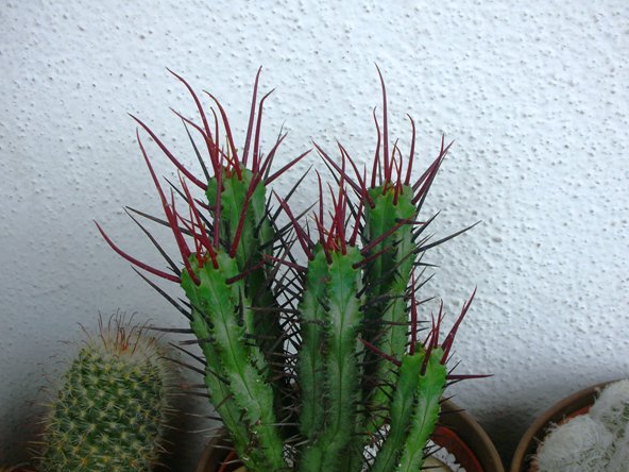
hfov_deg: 29.4
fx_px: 1199
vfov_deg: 22.3
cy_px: 237
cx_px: 307
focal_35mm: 66
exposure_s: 1/80
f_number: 4
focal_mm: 10.1
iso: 50
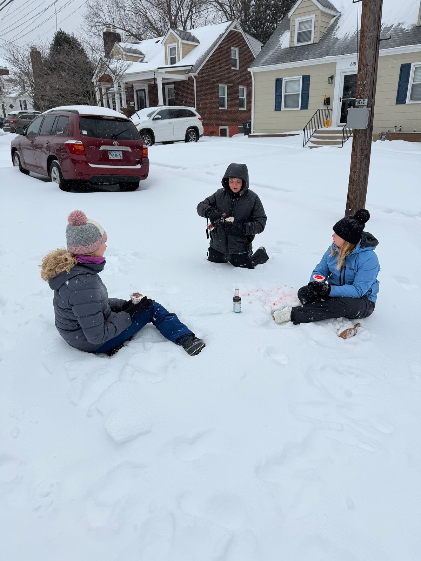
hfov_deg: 56.8
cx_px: 210
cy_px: 280
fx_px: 389
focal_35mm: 24
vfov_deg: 71.6
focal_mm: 6.76
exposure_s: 1/1046
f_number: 1.78
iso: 80
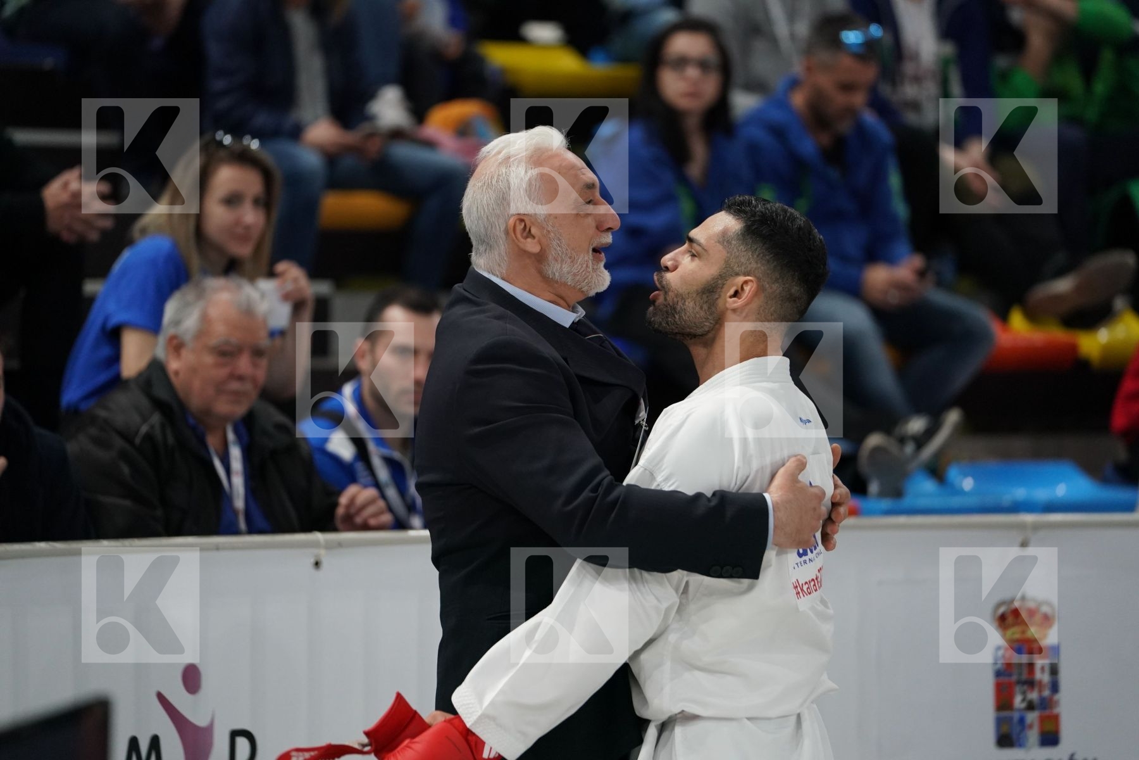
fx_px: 6264
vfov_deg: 6.9
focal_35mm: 198
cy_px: 380
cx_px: 570
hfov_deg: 10.4
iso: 2500
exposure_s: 1/1000
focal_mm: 198
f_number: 2.8
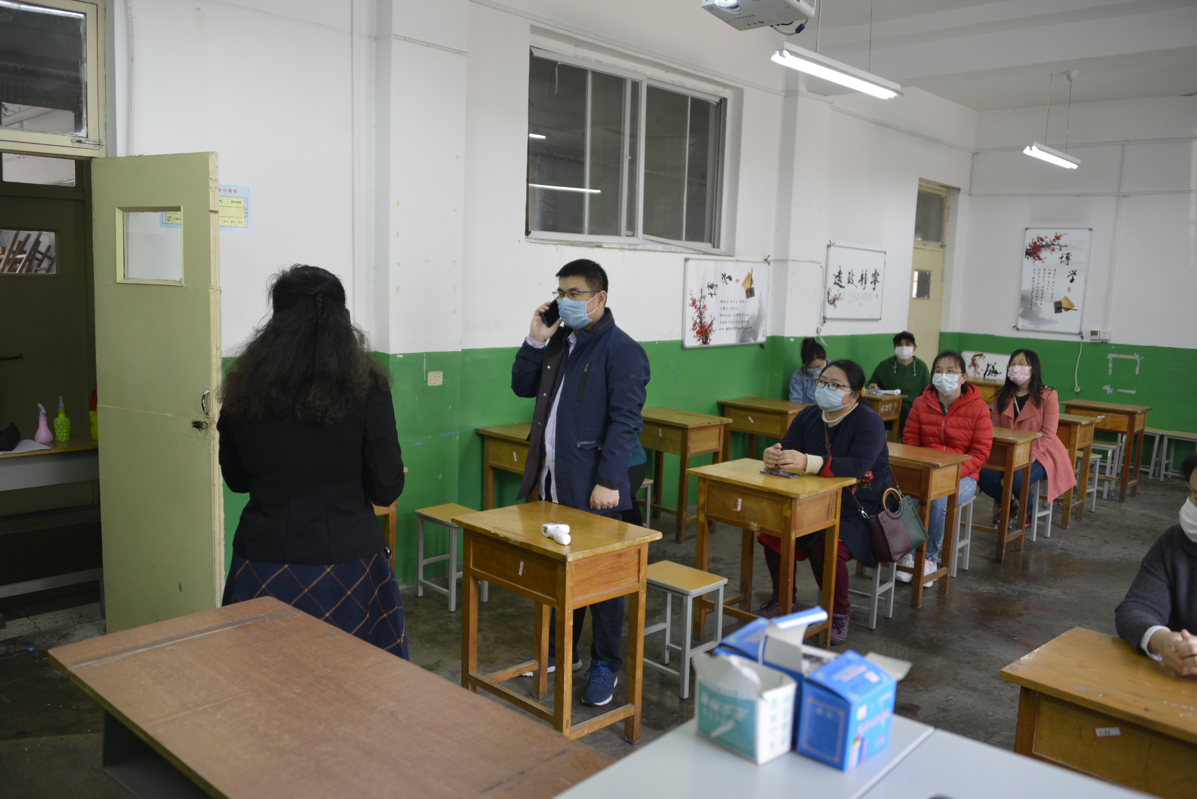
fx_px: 931
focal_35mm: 28
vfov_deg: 46.4
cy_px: 400
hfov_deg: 65.5
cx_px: 598
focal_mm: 28
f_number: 3.5
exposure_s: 1/30
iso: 560
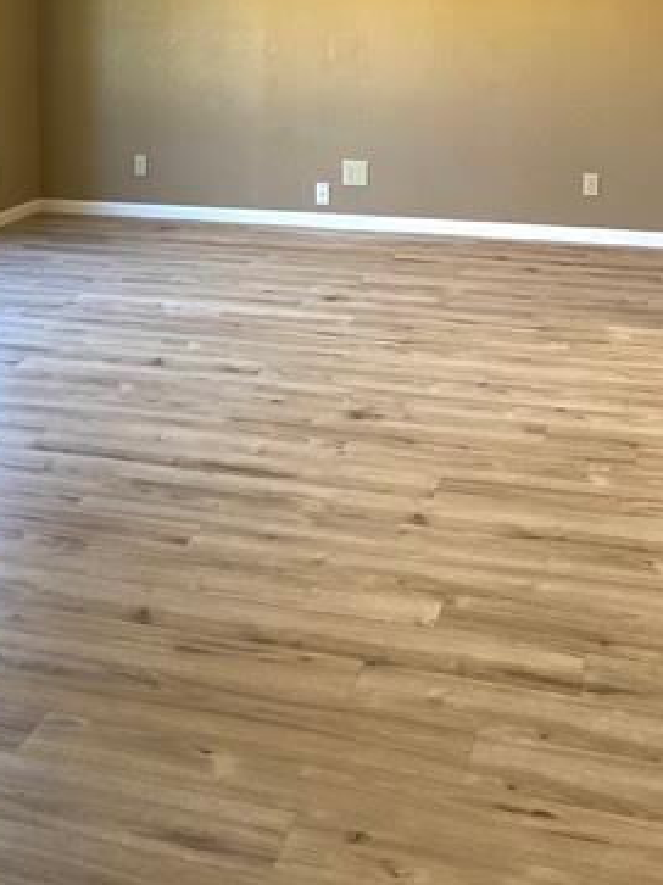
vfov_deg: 33.3
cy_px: 107
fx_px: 1405
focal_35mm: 55
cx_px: 122
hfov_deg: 26.0
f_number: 1.8
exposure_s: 1/120
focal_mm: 4.25
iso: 100
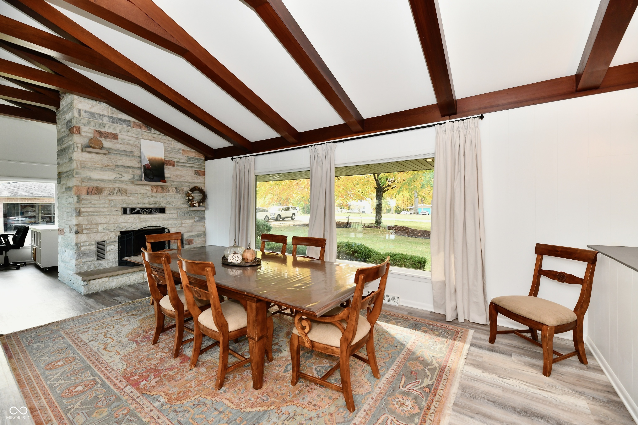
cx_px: 319
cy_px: 212
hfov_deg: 104.3
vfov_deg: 81.2
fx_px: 248
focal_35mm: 14
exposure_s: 1/60
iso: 640
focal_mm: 14
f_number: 6.3
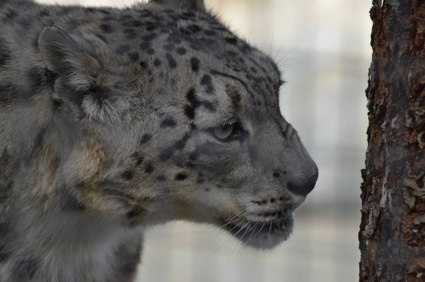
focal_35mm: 450
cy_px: 141
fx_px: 5302
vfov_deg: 3.0
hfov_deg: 4.6
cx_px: 212
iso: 1250
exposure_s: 1/500
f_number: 5.6
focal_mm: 300
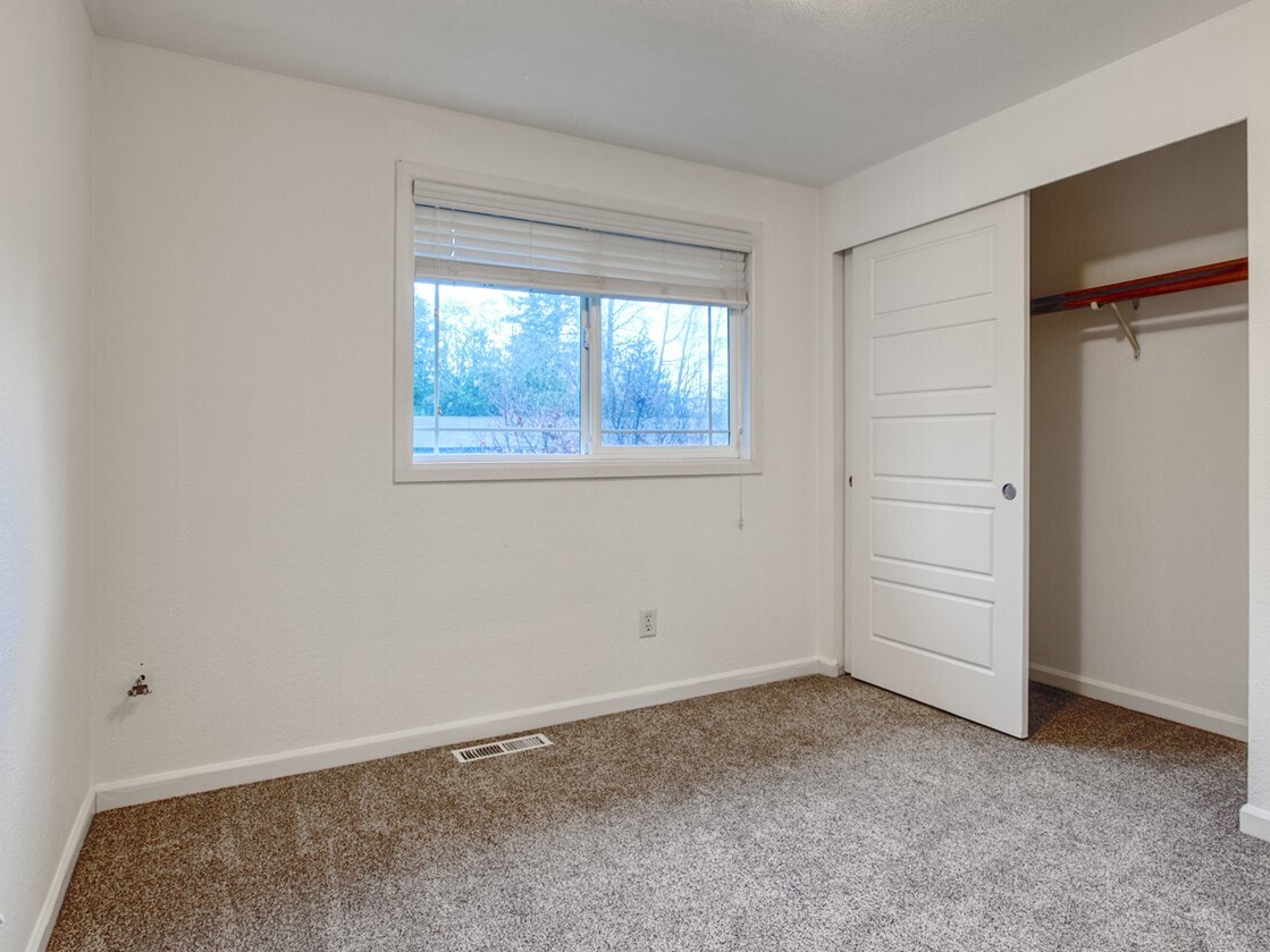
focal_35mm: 20
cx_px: 701
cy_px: 453
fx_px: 734
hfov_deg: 81.5
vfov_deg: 65.9
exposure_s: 1/1.25
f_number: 10
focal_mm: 7
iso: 200
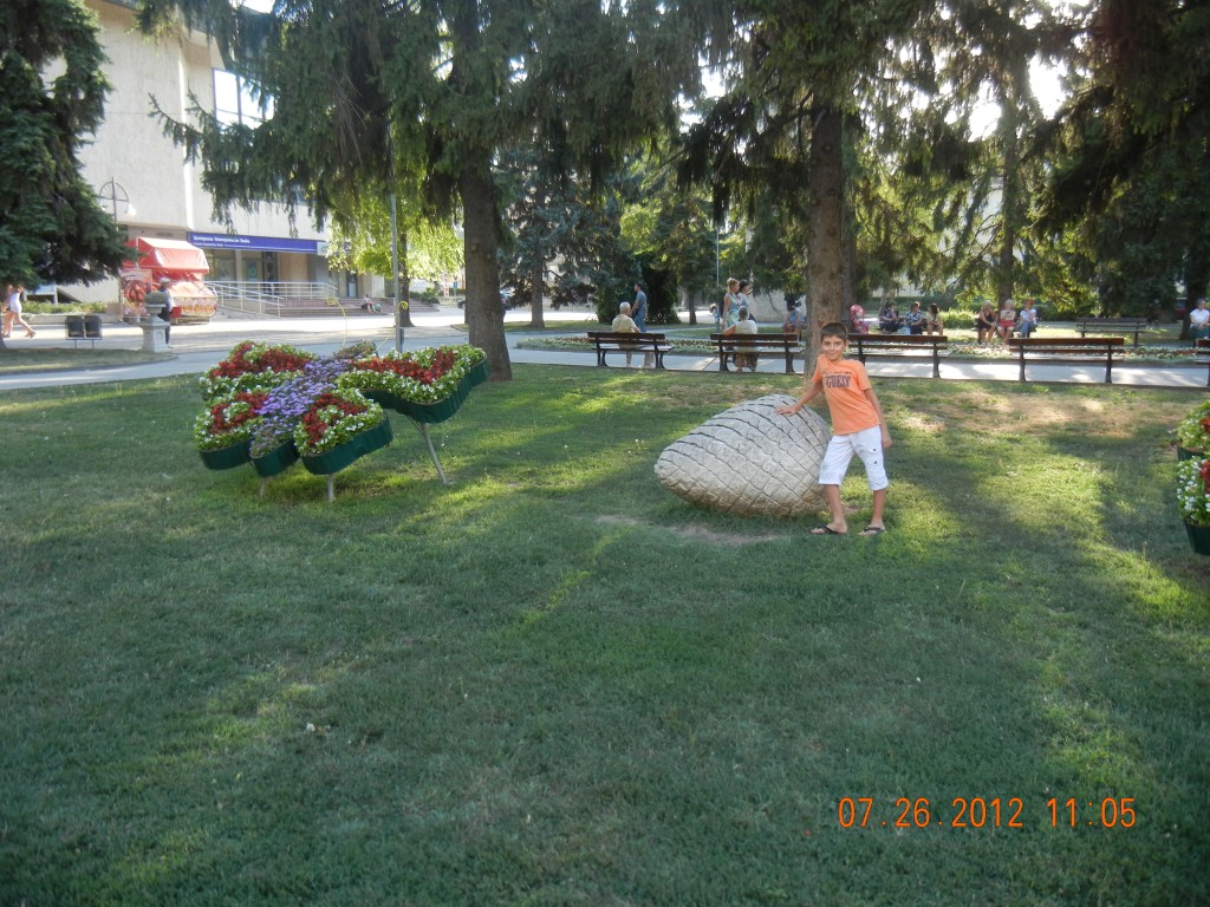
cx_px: 605
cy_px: 454
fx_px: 1049
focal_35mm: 30
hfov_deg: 60.0
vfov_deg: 46.8
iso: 160
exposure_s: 1/130
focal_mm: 5.4
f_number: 3.5
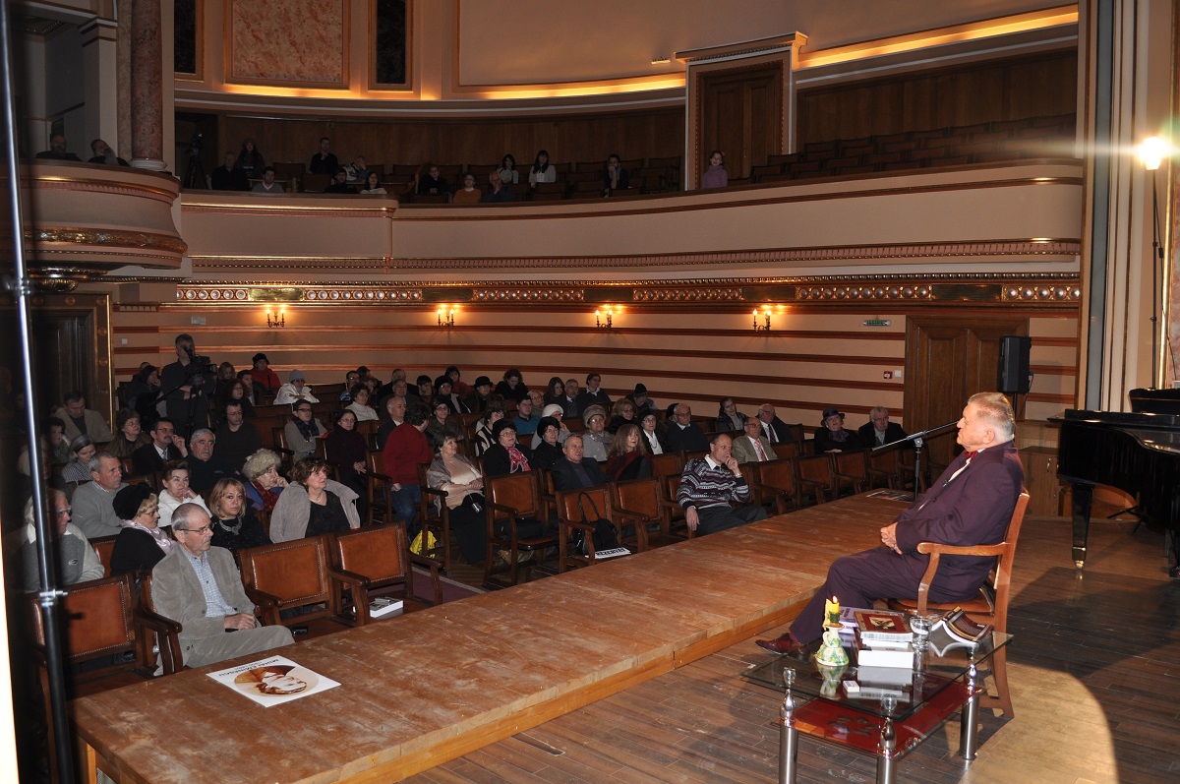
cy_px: 392
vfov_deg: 43.5
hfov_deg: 62.0
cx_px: 590
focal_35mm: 30
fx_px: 982
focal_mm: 20
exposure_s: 1/60
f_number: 3.8
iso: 250
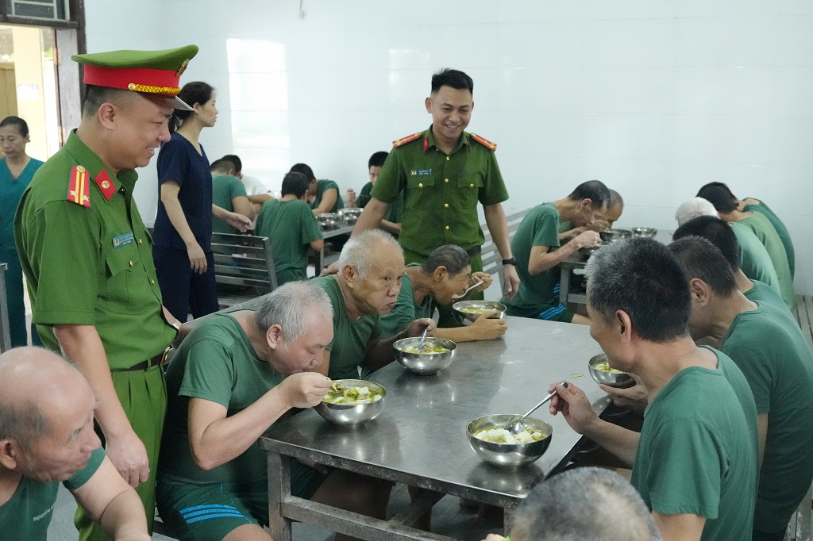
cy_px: 270
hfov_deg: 53.1
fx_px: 813
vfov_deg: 36.8
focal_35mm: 36
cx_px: 406
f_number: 3.5
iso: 8000
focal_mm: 24
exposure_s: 1/400
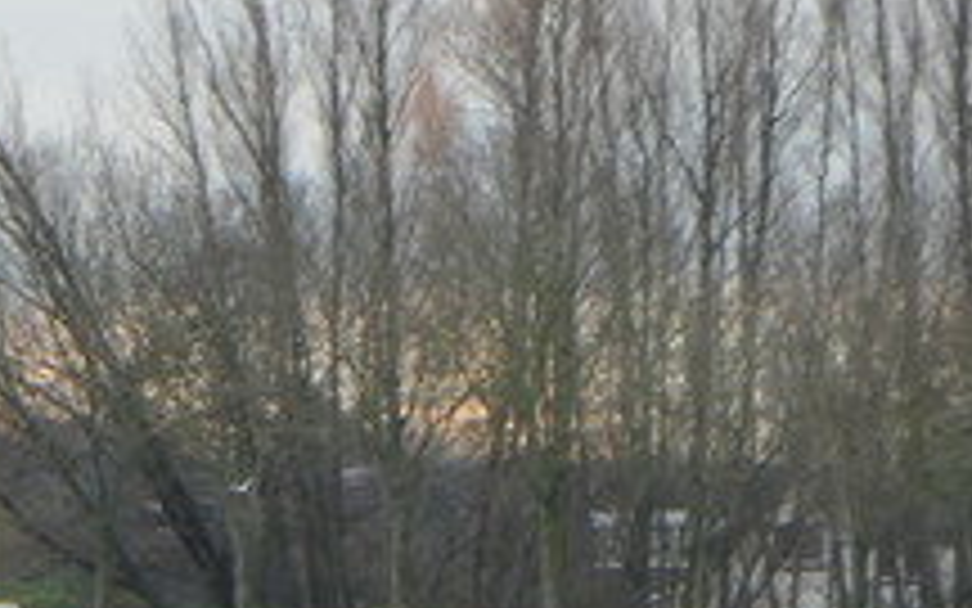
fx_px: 29960
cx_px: -1611
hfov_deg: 1.8
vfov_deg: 1.2
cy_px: 640
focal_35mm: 1131
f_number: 4.3
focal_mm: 72.9
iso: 160
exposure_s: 1/100
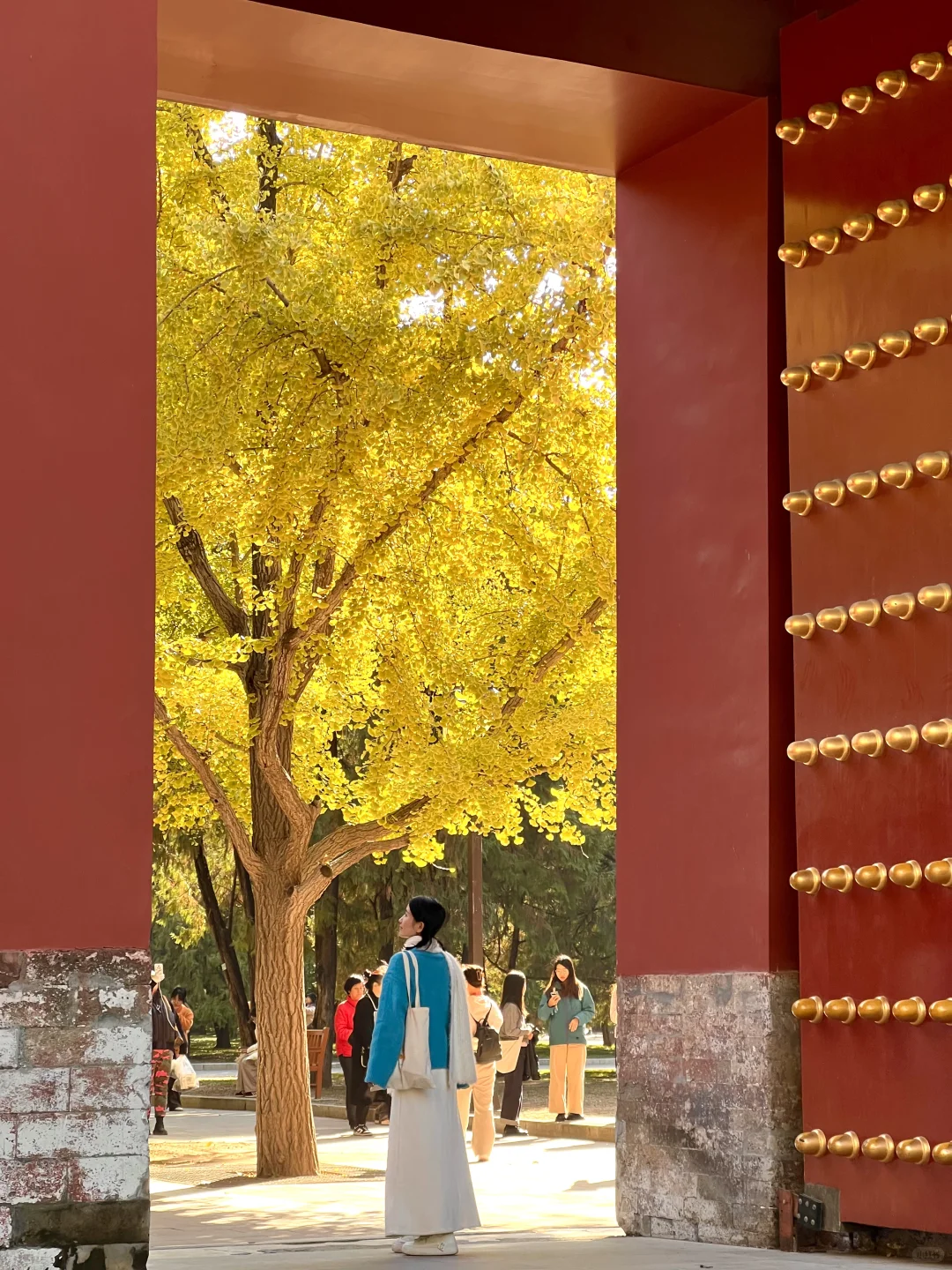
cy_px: 635
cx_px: 476
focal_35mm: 77
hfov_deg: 19.1
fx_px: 2824
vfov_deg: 25.3
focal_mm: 9
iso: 50
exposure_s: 1/99
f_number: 2.8
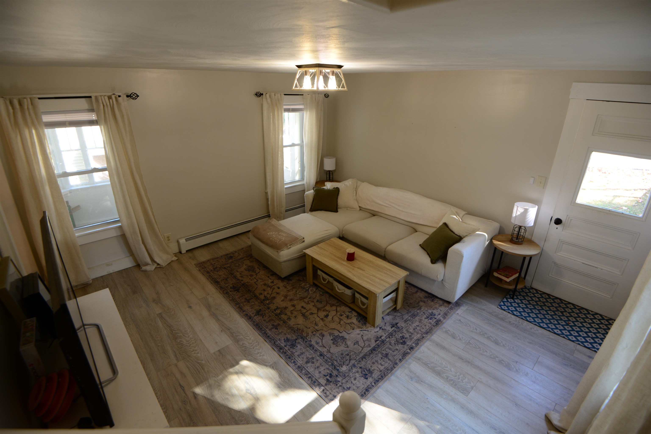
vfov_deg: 73.8
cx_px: 326
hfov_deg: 96.7
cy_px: 217
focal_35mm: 16
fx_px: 289
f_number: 4
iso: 200
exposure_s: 1/40
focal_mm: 16
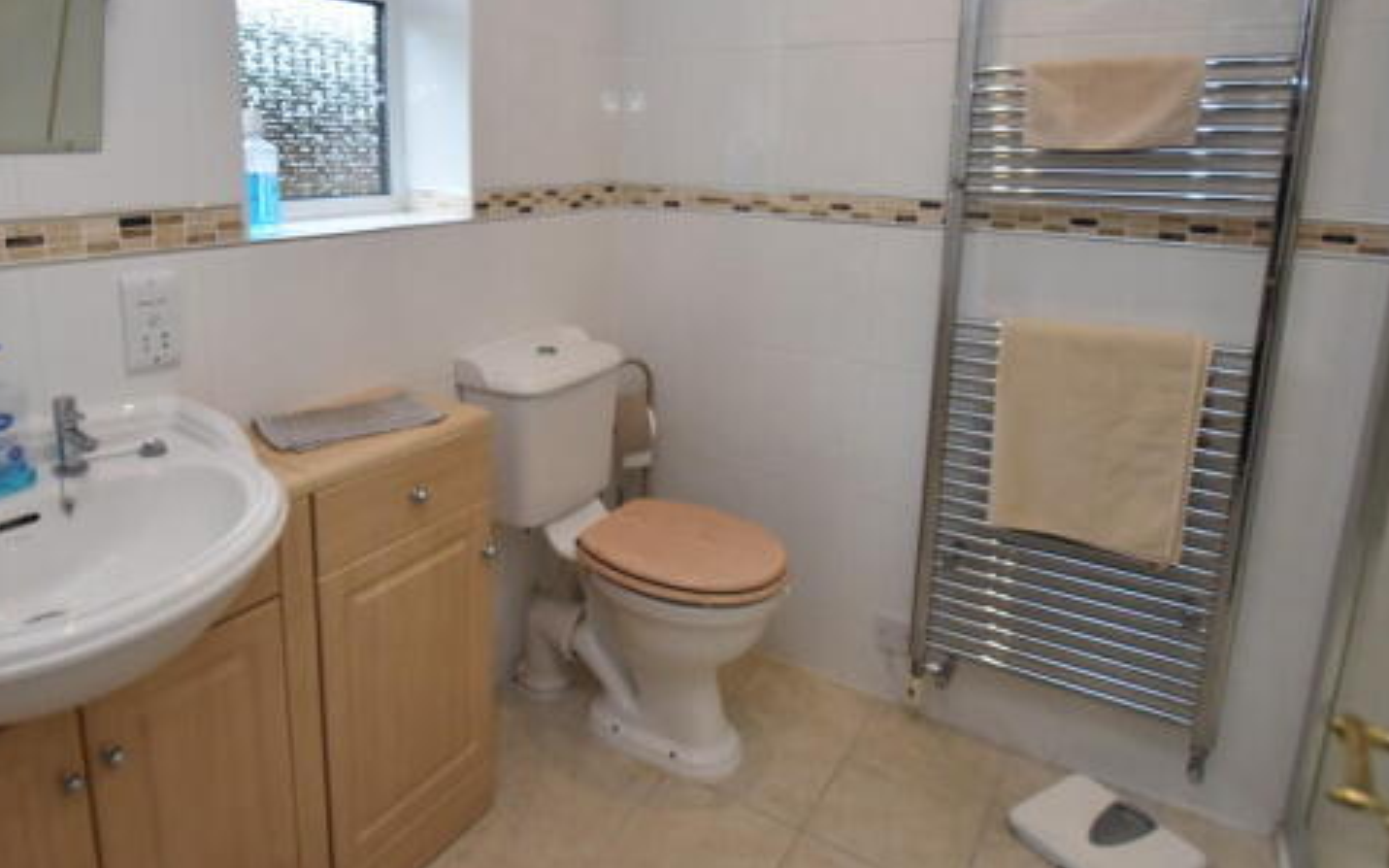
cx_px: 598
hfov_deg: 81.8
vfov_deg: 56.2
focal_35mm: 21
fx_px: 795
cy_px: 301
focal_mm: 10
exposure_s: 1/250
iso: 720
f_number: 3.5
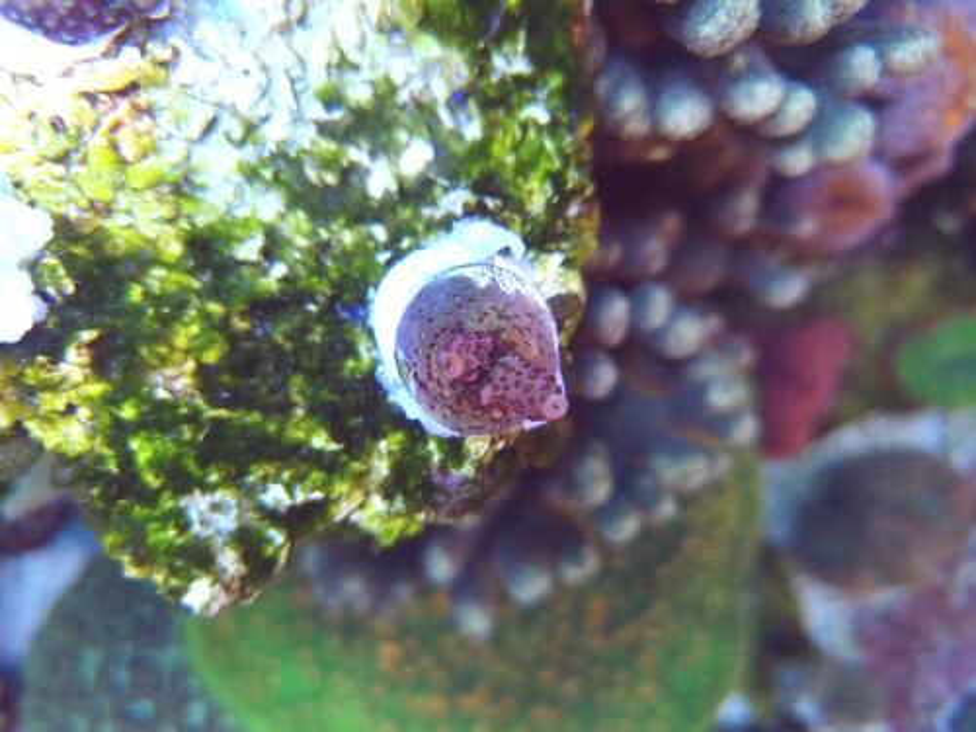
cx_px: 488
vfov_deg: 58.9
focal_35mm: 23
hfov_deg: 73.9
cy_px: 366
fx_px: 648
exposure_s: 1/50
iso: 50
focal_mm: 5.4
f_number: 1.8
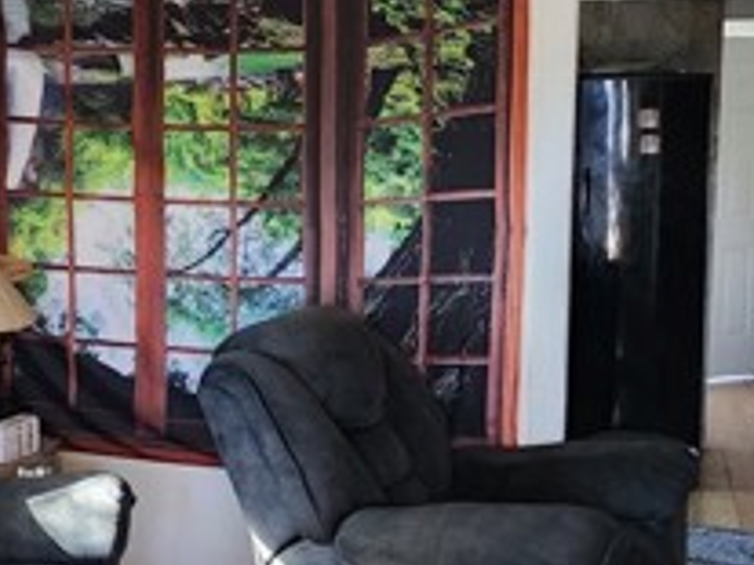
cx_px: 73
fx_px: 1546
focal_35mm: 71
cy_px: 277
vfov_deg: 20.7
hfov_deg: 26.5
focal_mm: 6.4
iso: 800
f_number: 1.8
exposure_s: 1/120
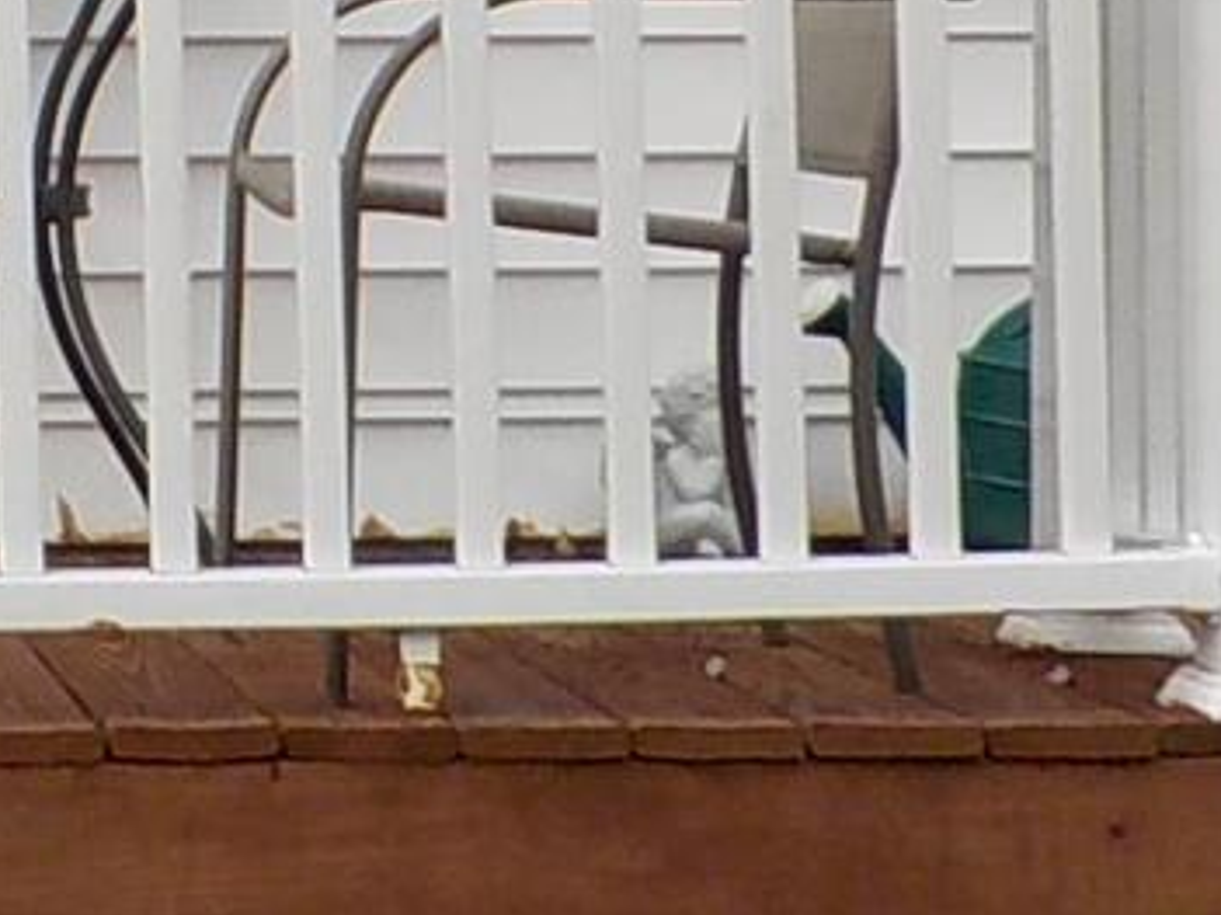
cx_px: -296
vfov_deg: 8.2
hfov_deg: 11.1
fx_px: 6171
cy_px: -692
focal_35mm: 175
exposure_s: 1/640
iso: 125
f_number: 3.3
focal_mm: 4.1
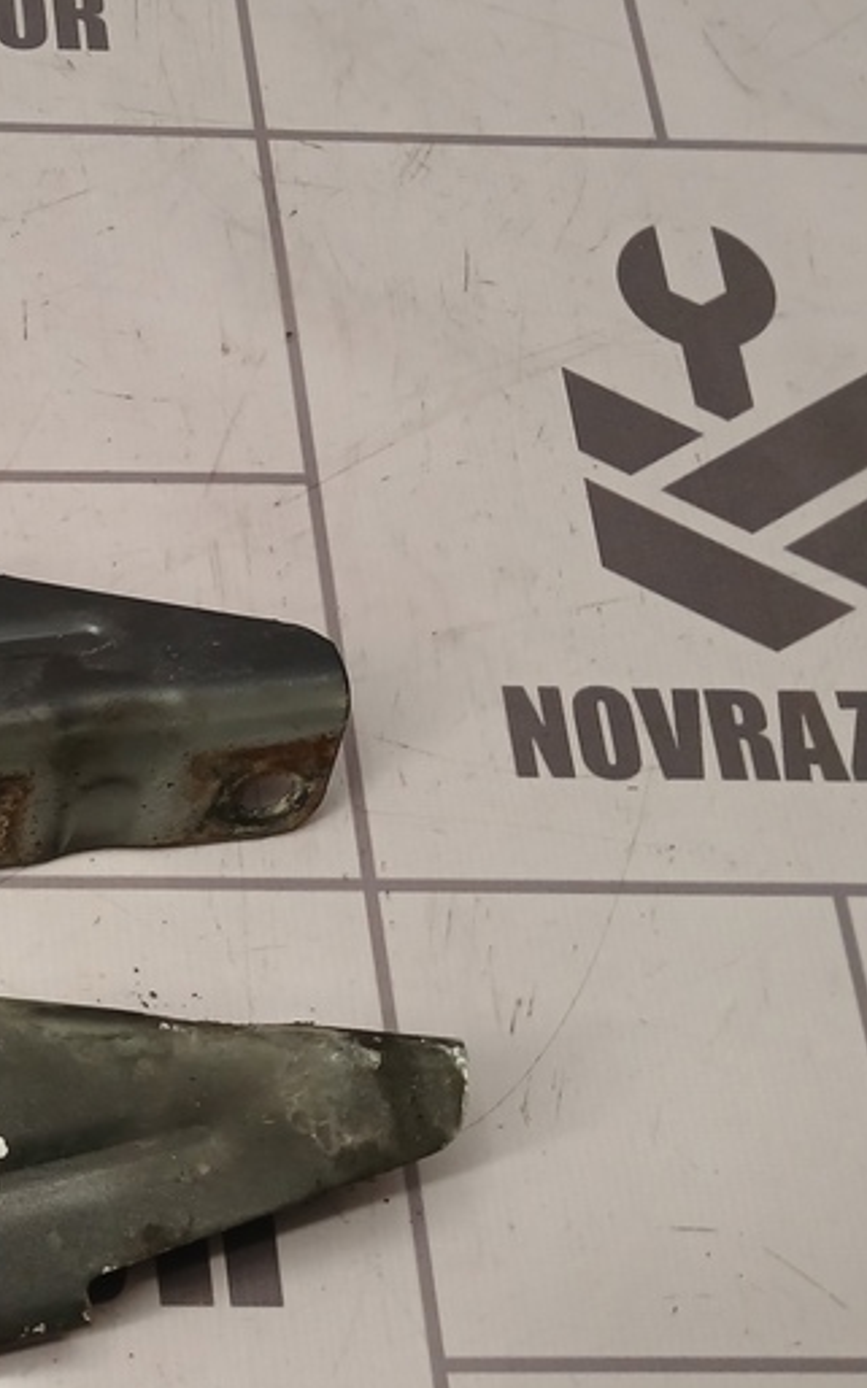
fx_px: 2156
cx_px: -340
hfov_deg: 20.3
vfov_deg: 35.4
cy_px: 924
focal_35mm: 57
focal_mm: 4
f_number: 1.8
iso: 100
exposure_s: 1/50
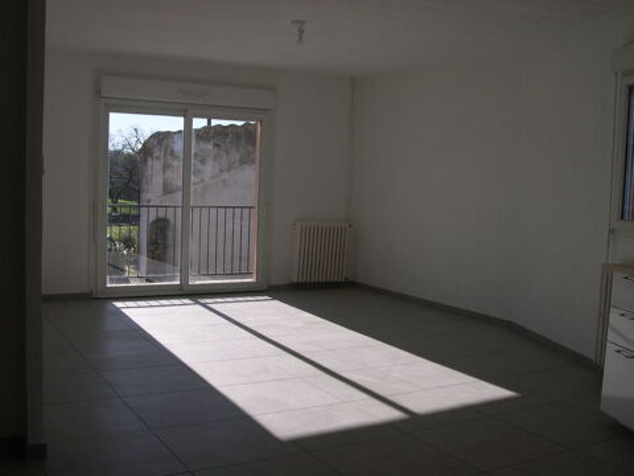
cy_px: 238
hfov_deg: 49.0
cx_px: 317
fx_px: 696
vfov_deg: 37.7
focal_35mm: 38
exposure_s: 1/170
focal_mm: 8
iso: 100
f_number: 7.6
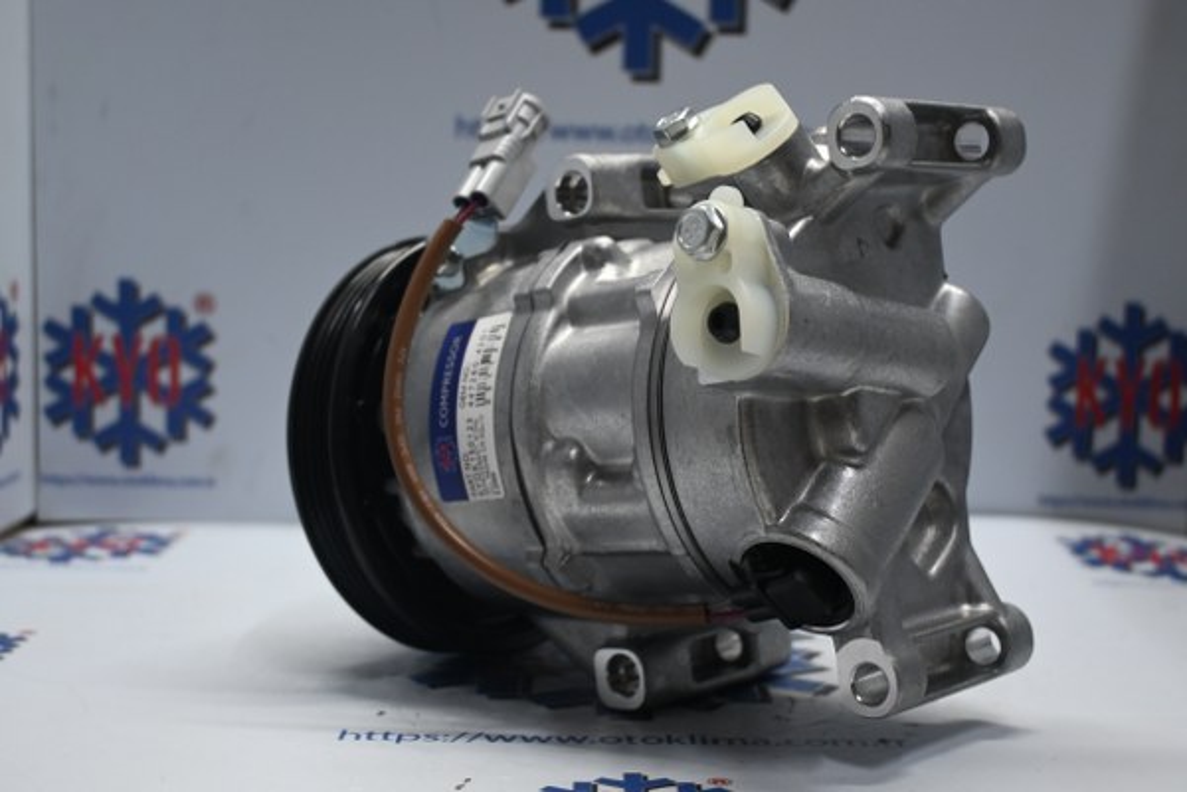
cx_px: 594
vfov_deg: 25.8
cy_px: 396
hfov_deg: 37.9
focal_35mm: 52
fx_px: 1731
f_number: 5.3
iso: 720
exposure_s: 1/60
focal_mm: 35
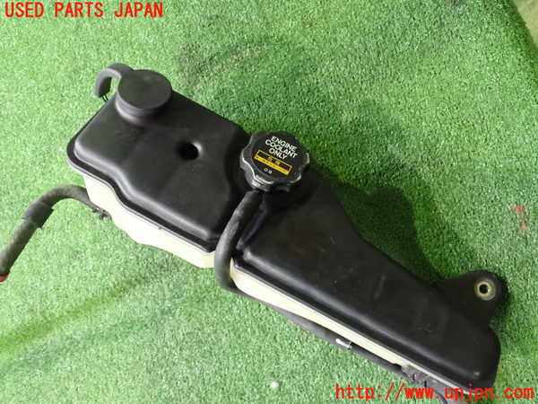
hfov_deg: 60.0
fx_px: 466
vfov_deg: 46.8
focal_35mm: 30
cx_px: 269
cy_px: 202
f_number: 2.3
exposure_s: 1/40
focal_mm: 5.4
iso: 1250
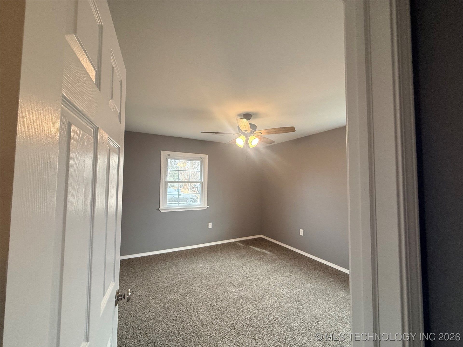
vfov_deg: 85.7
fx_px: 187
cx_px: 232
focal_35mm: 14
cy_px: 174
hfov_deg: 102.1
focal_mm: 2.22
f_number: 2.2
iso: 320
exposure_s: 1/120
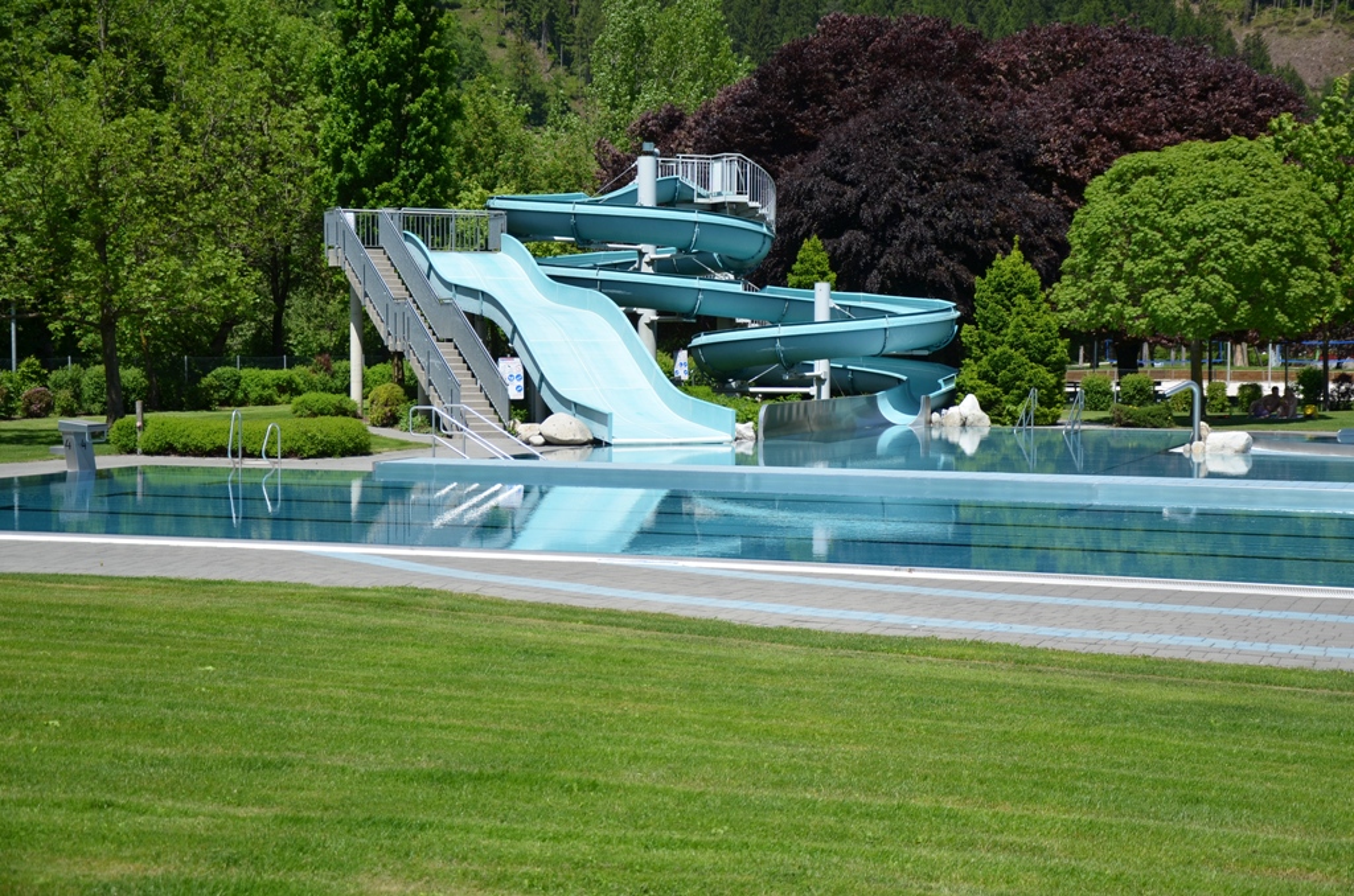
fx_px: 2139
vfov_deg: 23.7
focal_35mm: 57
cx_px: 677
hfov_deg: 35.1
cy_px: 448
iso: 100
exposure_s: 1/640
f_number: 5
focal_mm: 38
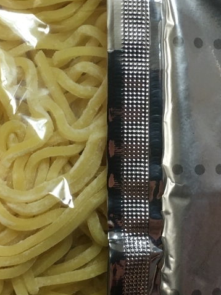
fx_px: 621
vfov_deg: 26.6
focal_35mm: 73
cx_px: 141
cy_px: 124
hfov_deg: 20.1
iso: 50
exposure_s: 1/33
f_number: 2.2
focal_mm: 4.15
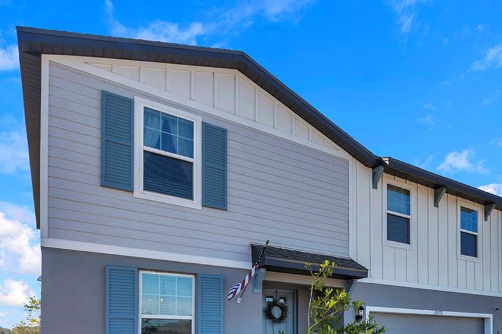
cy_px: 326
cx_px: 338
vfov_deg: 42.2
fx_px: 376
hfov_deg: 65.5
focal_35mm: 27
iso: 110
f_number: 10
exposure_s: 1/125
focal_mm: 9
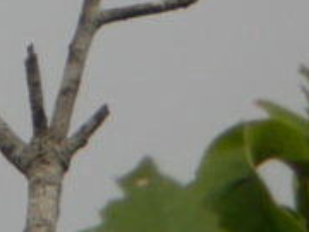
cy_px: -98
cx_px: -115
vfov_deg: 3.1
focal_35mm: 484
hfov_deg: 4.1
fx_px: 4320
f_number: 6
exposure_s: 1/234
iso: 100
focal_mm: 28.2
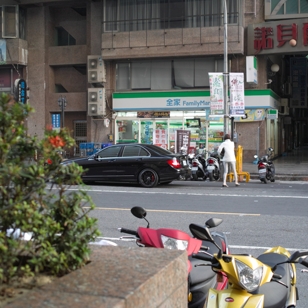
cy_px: 155
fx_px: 534
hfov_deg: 32.2
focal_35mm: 53
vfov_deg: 32.2
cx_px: 163
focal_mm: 24.2
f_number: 2.8
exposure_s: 1/40
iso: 200
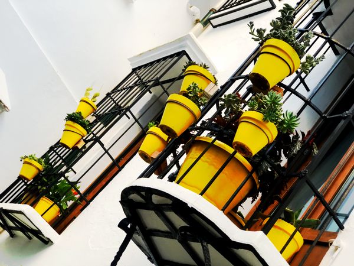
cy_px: 133
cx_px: 177
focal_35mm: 57
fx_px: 583
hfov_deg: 33.8
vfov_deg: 25.7
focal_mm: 6.6
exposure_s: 1/120
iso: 125
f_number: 2.8
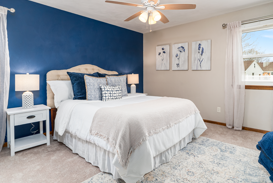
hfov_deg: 86.4
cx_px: 155
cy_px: 88
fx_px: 144
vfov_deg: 64.6
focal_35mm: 19
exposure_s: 1/4
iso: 500
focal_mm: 16
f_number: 7.1
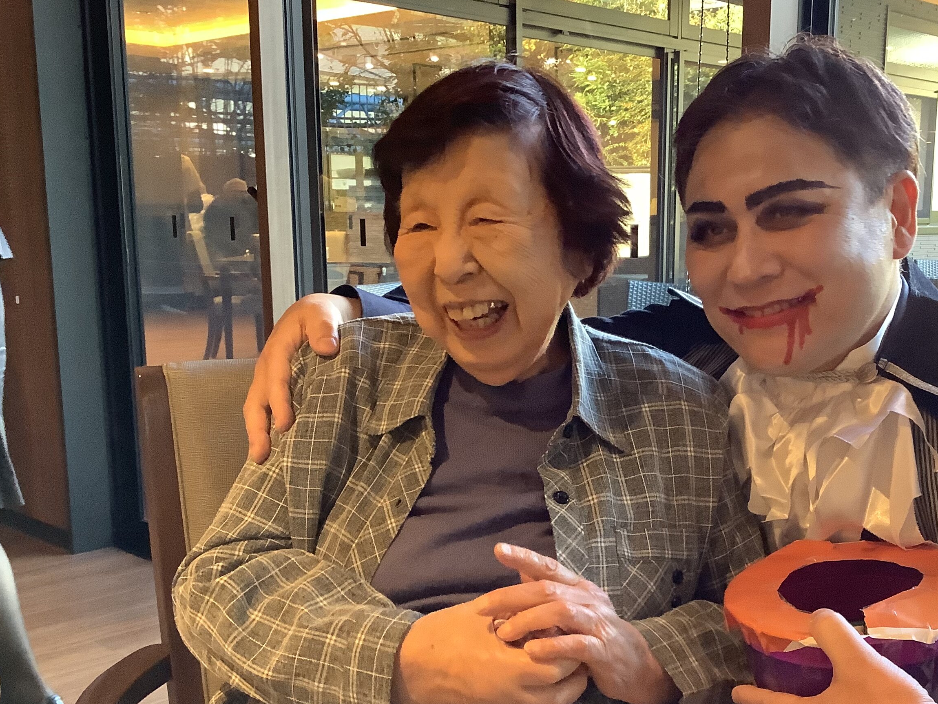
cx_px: 597
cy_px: 461
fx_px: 1192
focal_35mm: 44
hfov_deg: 42.6
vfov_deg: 32.6
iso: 320
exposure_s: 1/60
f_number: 2.4
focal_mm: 3.3
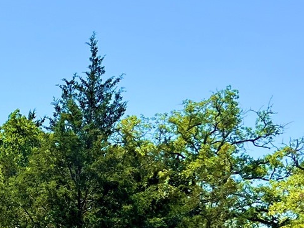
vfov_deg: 13.4
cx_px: -163
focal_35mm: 109
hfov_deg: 16.4
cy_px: 236
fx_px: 957
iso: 50
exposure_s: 1/3460
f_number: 1.5
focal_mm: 5.7
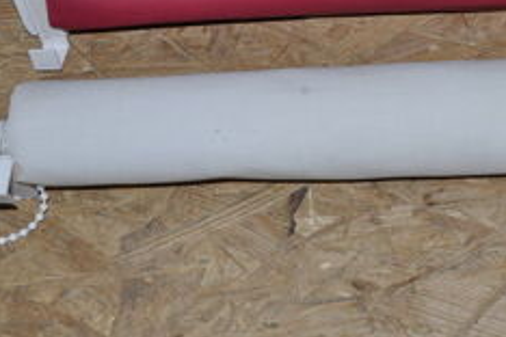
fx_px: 1124
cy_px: 59
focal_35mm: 80
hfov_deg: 24.7
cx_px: 443
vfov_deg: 16.9
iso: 200
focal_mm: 26
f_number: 13
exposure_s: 1/200
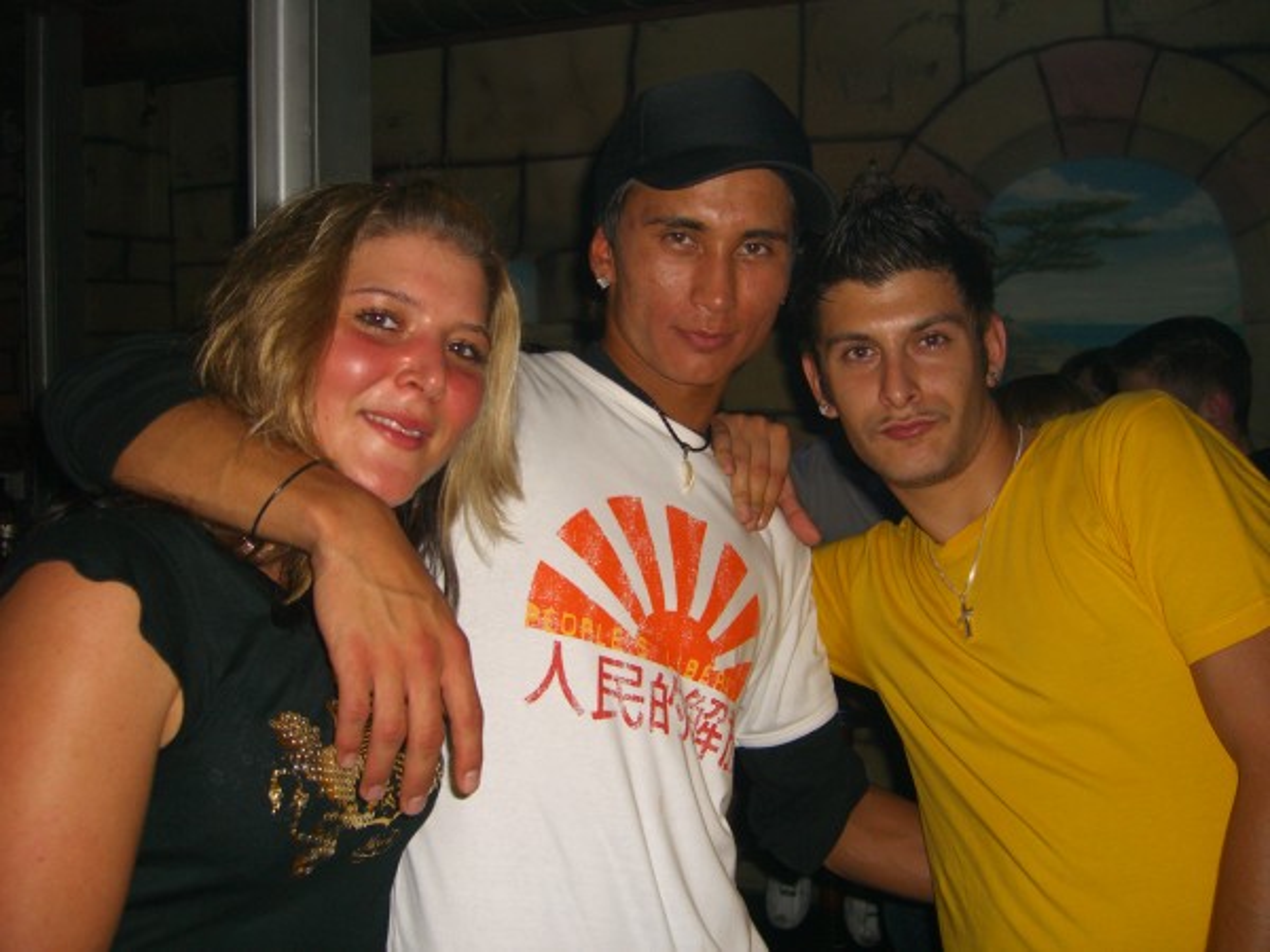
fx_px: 1394
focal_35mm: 38
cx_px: 635
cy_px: 476
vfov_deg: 37.7
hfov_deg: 49.0
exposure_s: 1/60
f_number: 2.8
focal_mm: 7.9
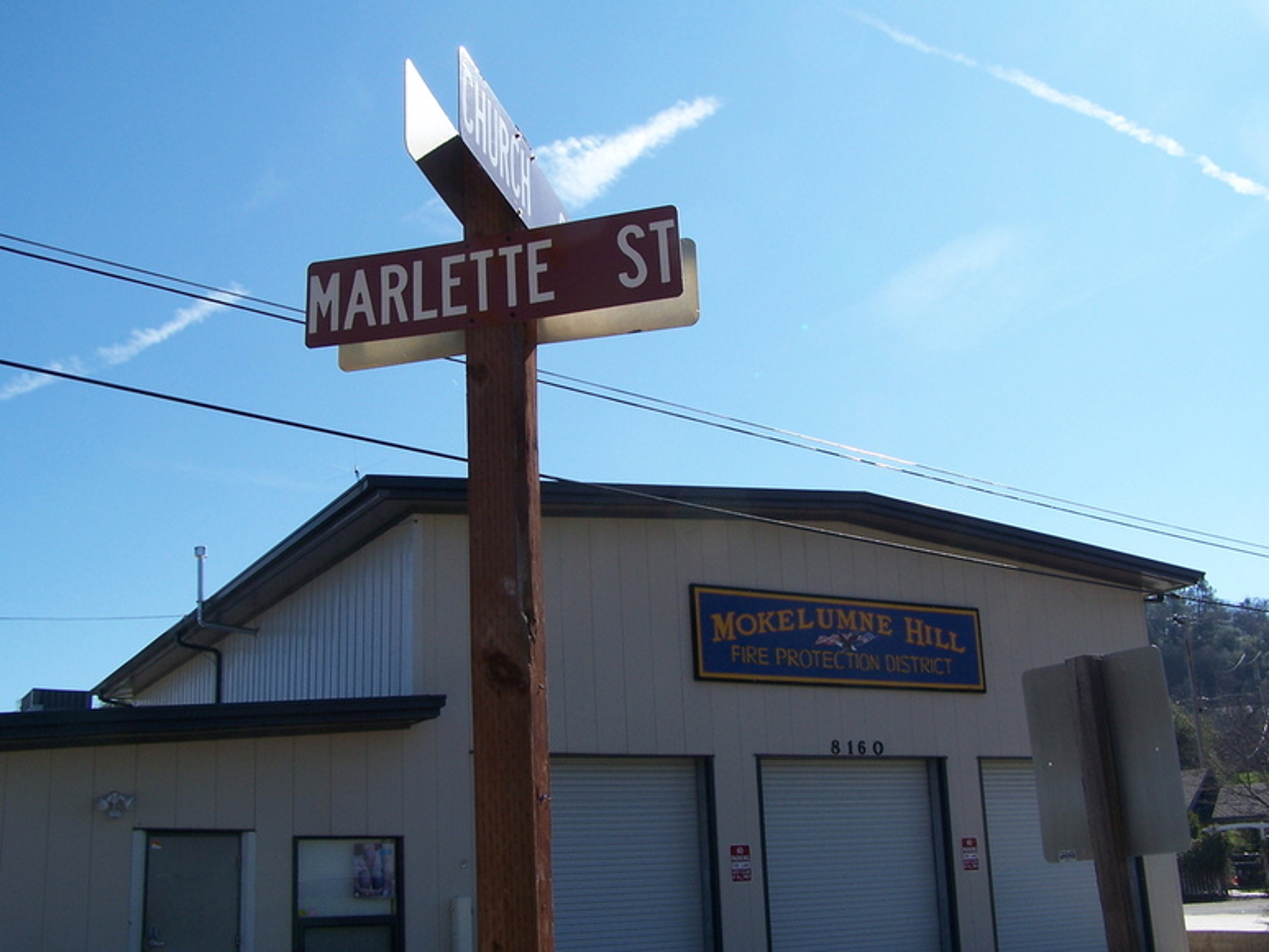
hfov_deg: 49.0
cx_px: 634
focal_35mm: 38
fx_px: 1393
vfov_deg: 37.7
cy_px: 476
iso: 80
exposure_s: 1/800
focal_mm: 6.3
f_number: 4
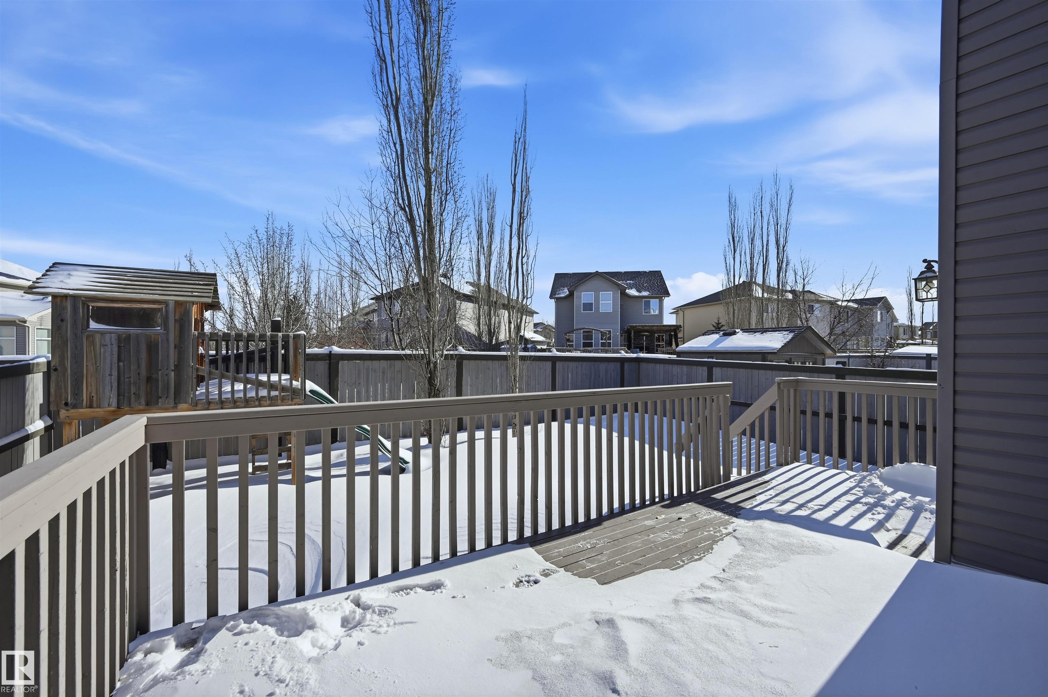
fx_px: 407
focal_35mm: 14
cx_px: 524
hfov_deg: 104.3
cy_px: 348
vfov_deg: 81.1
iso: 100
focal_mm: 14
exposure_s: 1/2500
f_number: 8
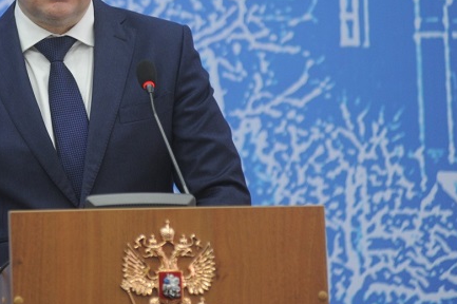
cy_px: 23
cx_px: 16
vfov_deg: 3.3
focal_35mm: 416
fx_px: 5277
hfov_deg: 5.0
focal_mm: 200
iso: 1000
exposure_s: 1/200
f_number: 2.8
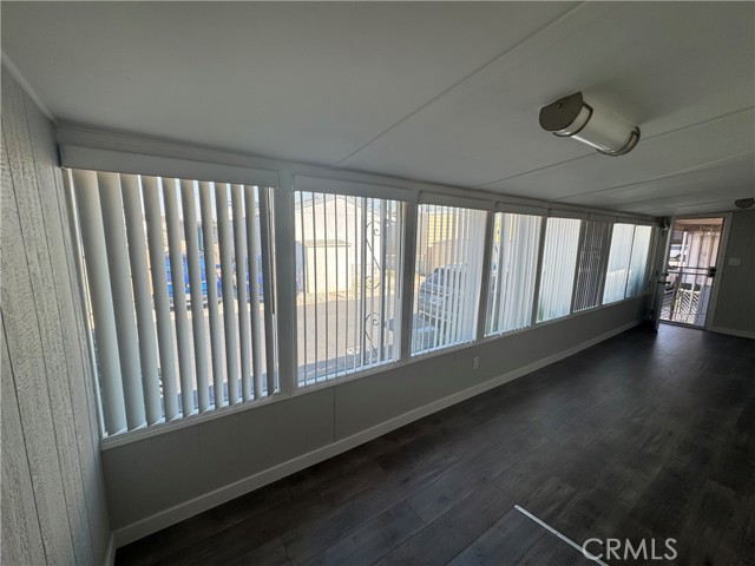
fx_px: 305
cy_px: 283
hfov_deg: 102.1
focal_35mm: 14
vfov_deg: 85.7
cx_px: 378
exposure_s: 1/163
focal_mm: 2.22
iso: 32
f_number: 2.2
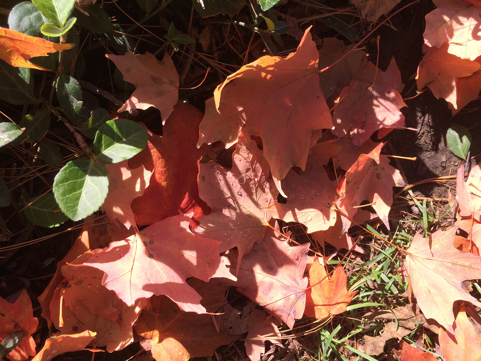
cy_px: 180
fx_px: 403
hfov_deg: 61.7
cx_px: 240
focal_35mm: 29
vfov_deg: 48.2
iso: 32
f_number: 2.2
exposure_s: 1/855
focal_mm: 4.15
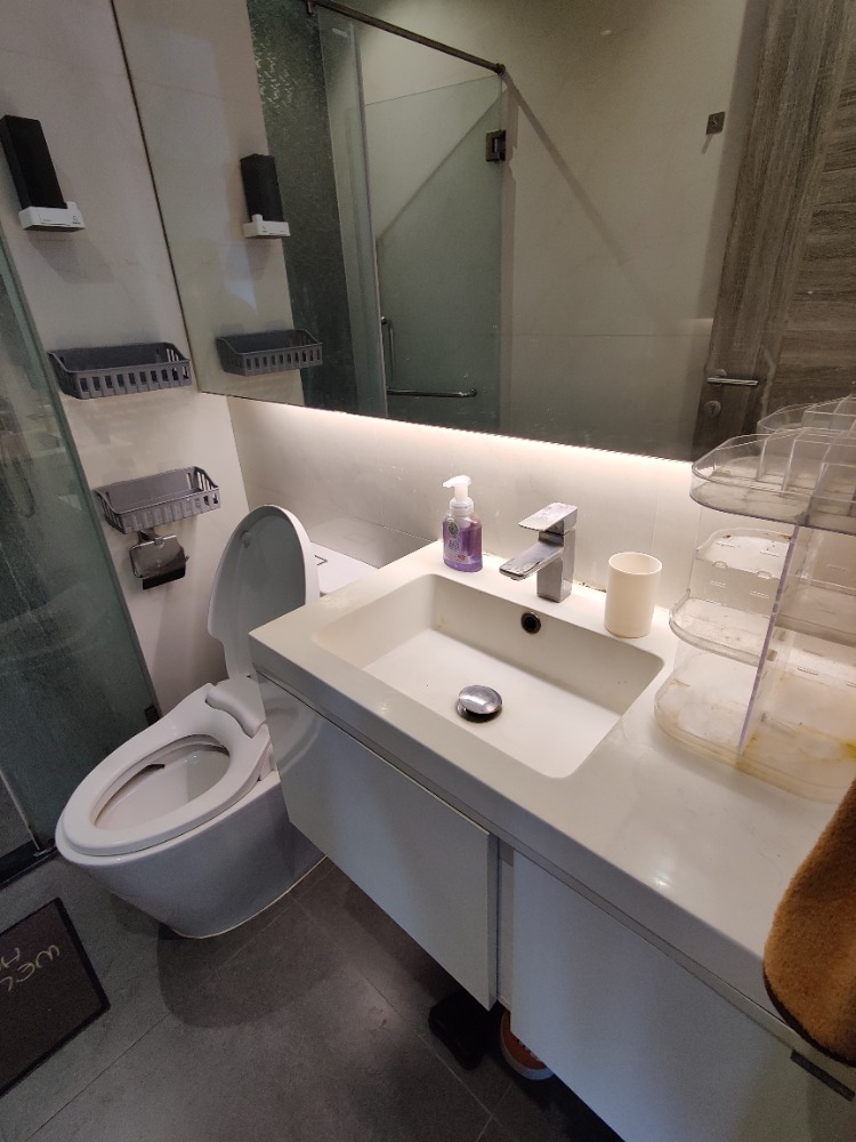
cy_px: 571
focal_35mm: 13
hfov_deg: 89.9
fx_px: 429
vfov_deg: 106.2
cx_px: 428
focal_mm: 2.25
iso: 200
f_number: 2.2
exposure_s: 1/50
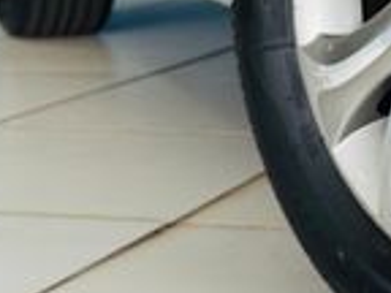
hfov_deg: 12.3
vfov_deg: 9.4
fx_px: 1773
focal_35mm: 157
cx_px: 489
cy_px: 60
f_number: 1.78
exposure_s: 1/148
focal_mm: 6.76
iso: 80
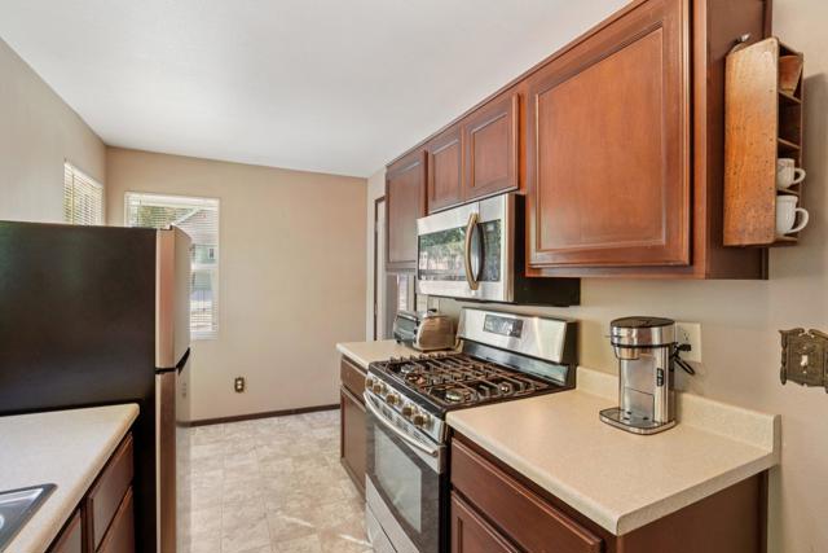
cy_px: 276
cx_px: 414
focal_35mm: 16
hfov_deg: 96.7
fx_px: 368
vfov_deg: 73.8
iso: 400
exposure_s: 1/4
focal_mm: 16
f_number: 8
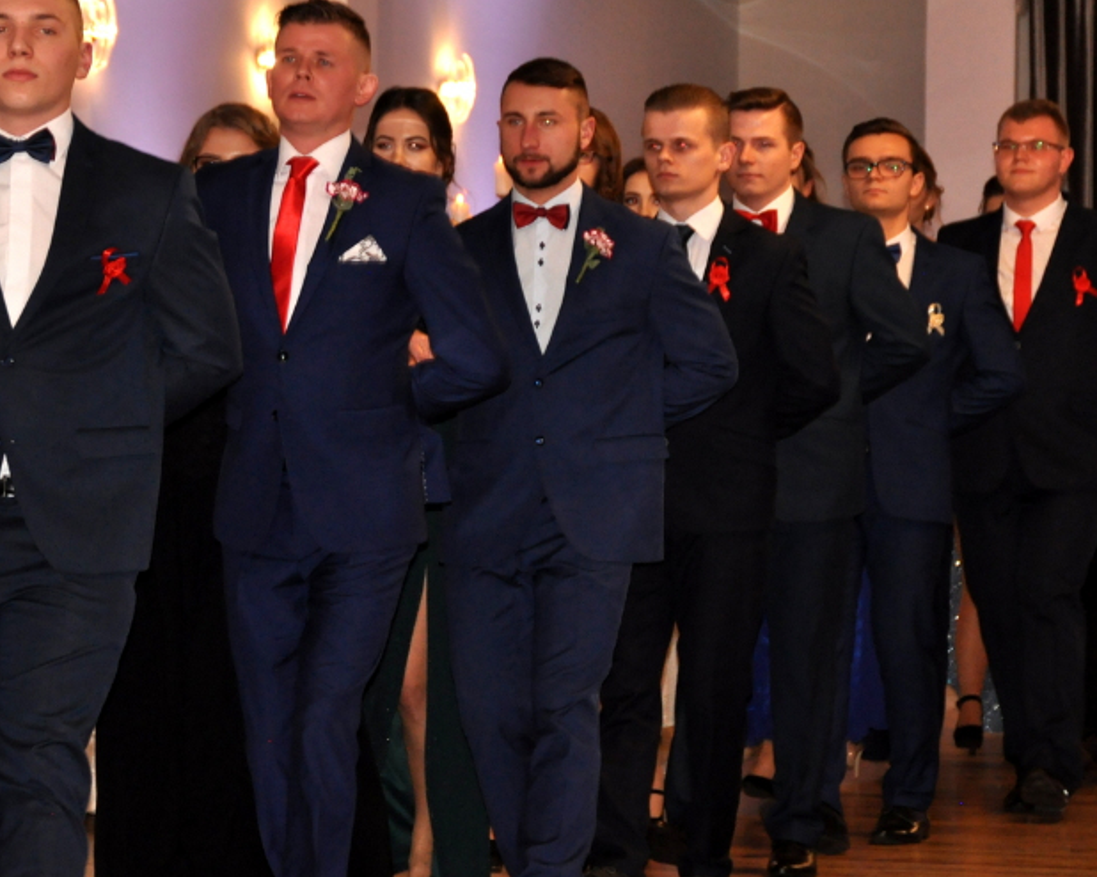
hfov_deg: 11.0
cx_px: 387
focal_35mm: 175
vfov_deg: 8.8
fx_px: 5673
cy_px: 364
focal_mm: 75
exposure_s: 1/60
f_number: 5.3
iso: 800
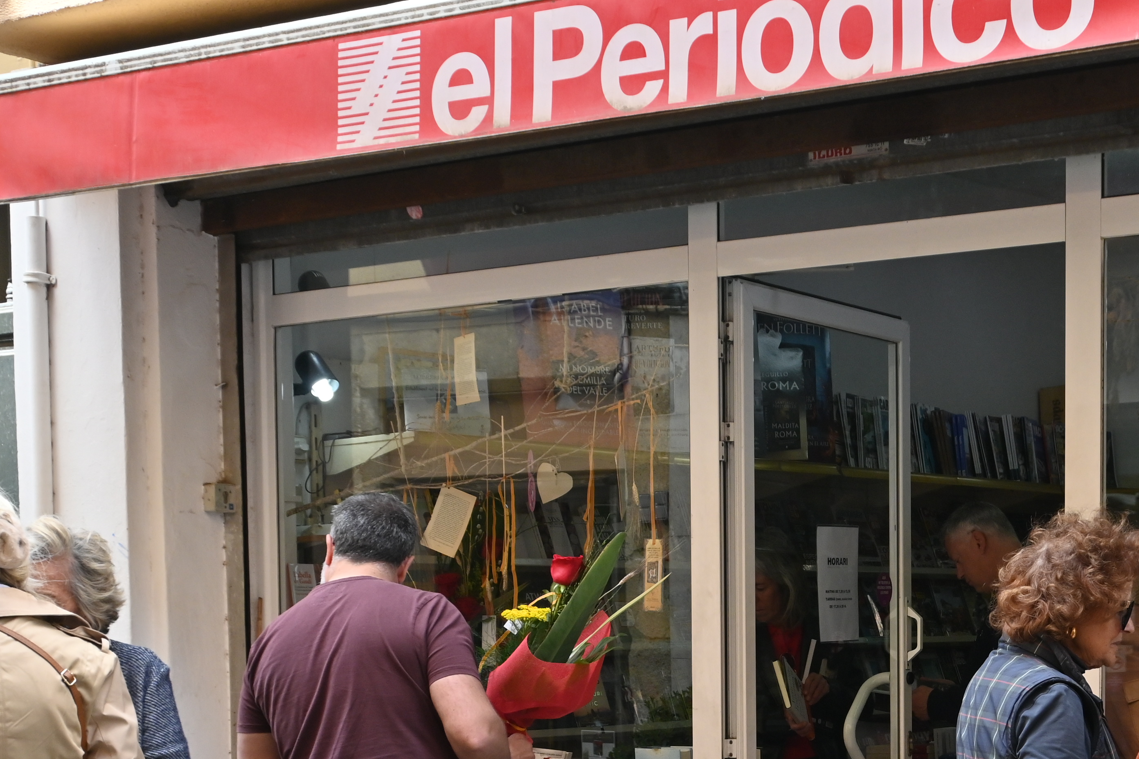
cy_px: 731
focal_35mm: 68
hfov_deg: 29.5
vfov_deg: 19.7
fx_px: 2135
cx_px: 837
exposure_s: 1/250
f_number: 5.6
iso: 200
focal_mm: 22.5
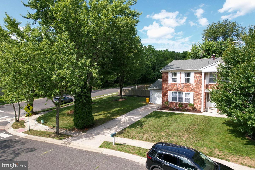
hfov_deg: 78.6
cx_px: 128
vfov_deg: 57.2
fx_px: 156
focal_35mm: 22
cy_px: 85
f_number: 2.8
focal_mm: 8.38
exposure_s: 1/60
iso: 150
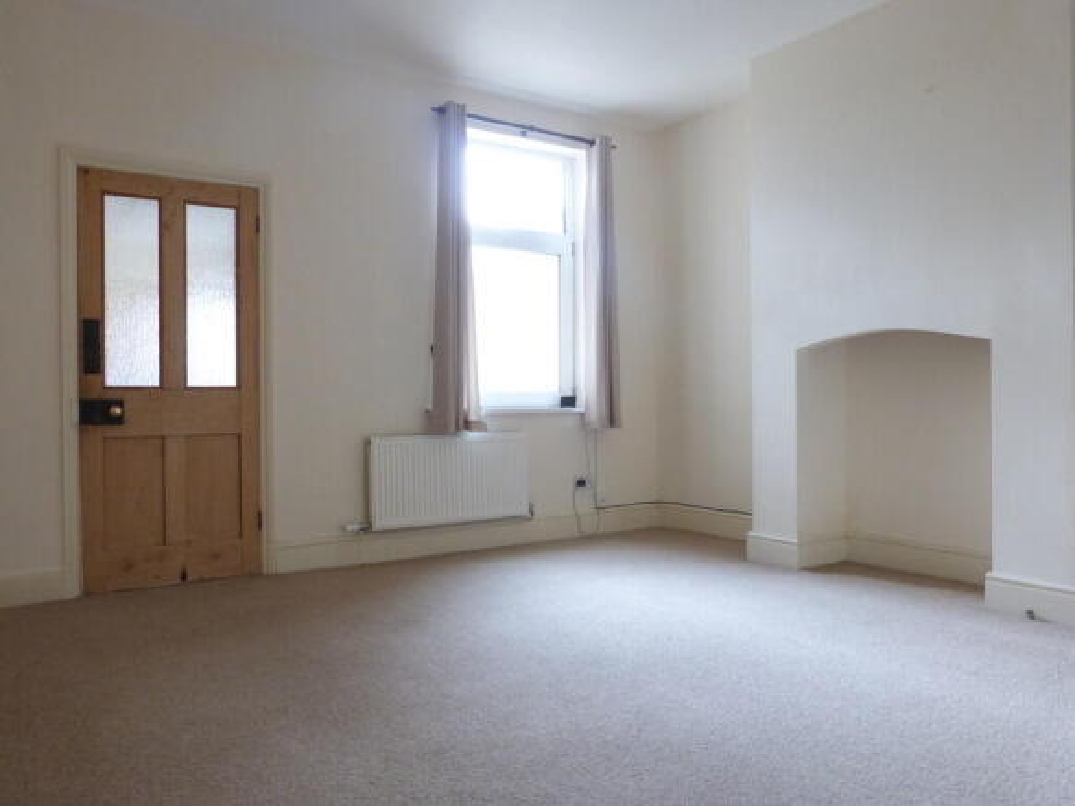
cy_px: 403
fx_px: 776
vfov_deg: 54.9
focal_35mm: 25
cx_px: 538
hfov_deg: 69.4
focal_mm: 4.5
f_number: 2.8
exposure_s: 1/60
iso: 400
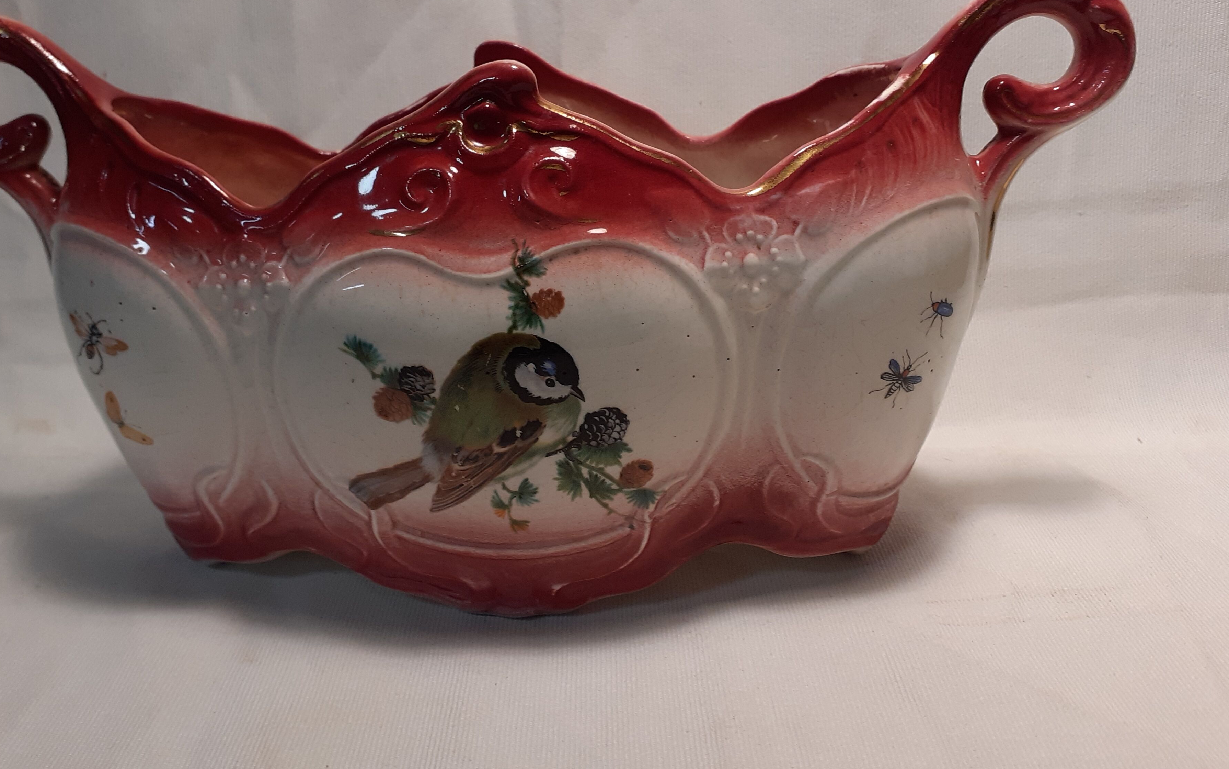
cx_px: 550
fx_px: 1105
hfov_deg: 58.0
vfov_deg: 38.1
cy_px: 285
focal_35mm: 33
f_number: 1.9
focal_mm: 3.6
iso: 64
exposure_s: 1/50
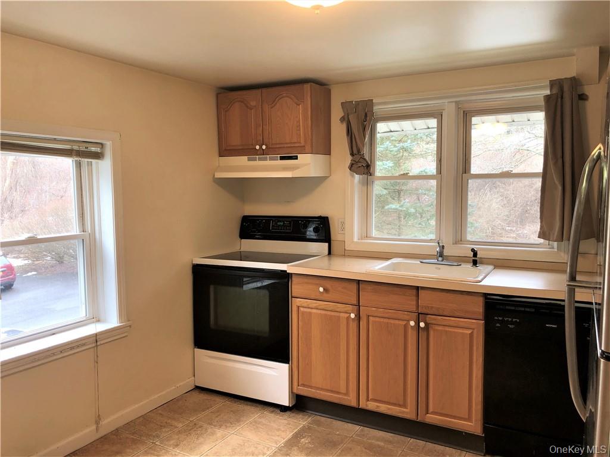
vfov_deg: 49.7
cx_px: 305
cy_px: 228
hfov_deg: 63.4
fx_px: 493
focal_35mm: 28
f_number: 1.8
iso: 25
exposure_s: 1/24
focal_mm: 4
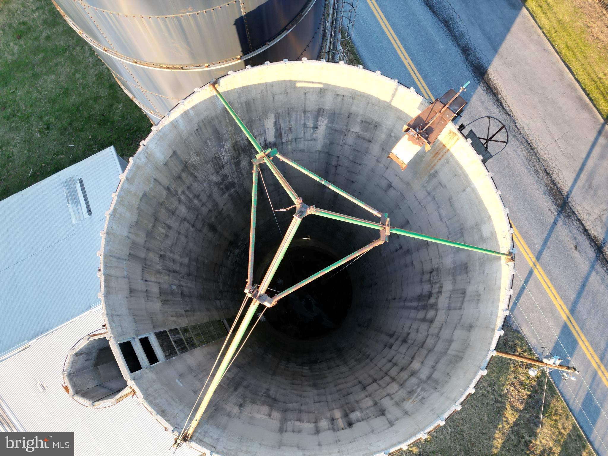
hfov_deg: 71.6
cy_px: 228
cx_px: 304
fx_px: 422
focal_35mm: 24
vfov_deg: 56.8
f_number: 1.7
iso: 130
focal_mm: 6.72
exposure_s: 1/250
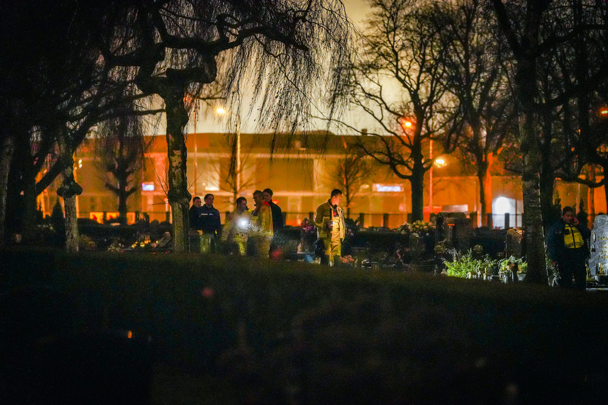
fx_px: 2922
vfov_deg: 7.9
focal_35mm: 173
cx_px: 304
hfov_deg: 11.9
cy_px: 202
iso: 10000
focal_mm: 173
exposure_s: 1/30
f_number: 3.2
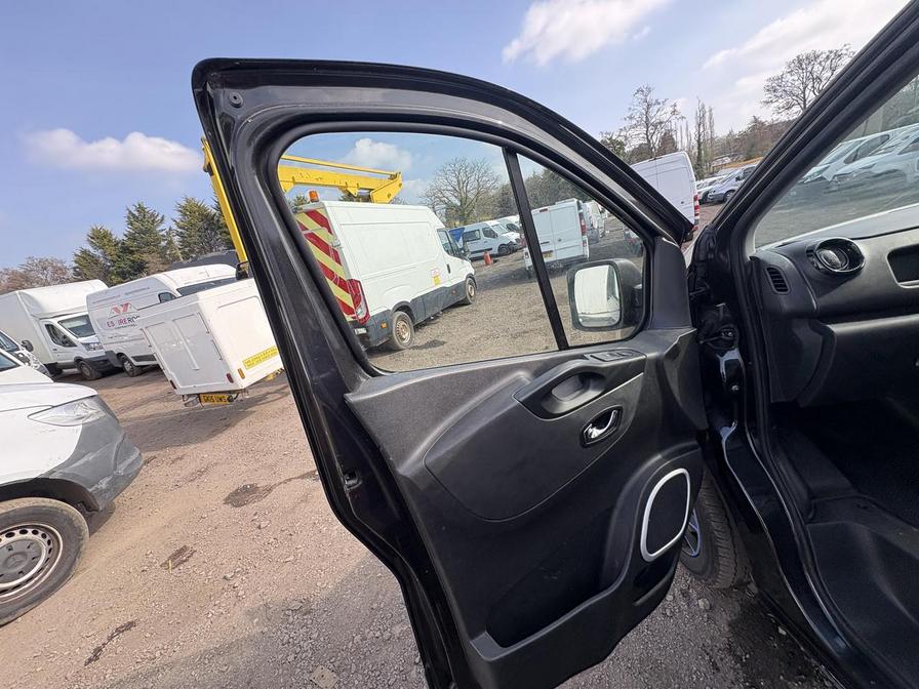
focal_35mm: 14
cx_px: 460
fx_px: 372
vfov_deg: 85.7
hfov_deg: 102.1
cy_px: 344
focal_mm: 2.22
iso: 40
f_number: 2.2
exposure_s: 1/341
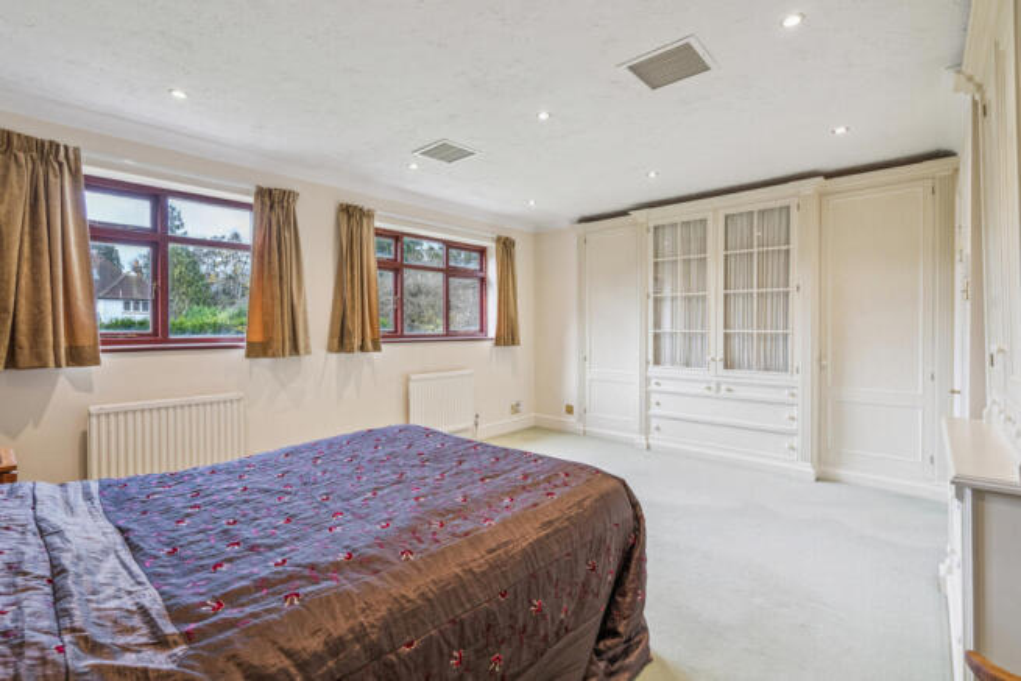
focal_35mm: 16
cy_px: 340
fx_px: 454
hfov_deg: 96.7
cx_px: 510
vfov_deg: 73.8
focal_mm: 16
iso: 800
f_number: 5.6
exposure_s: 1/50
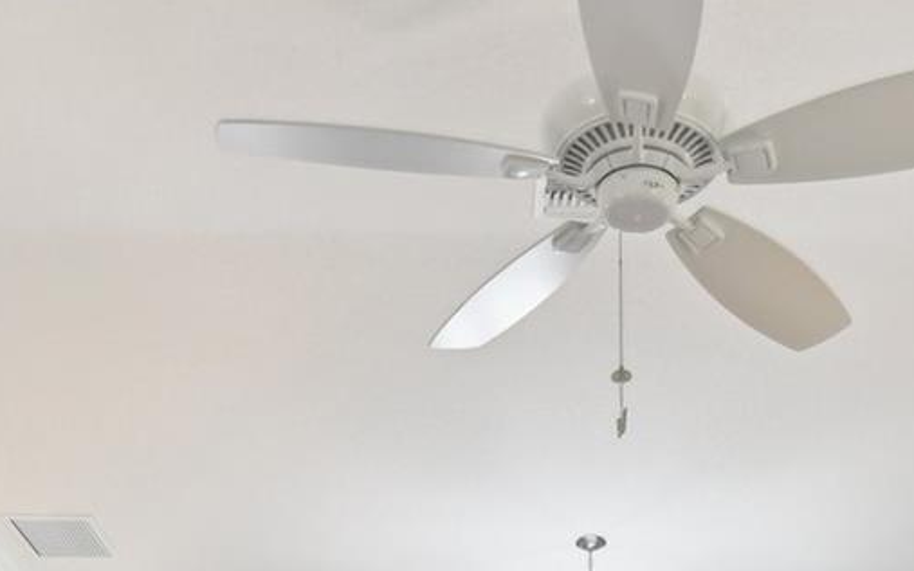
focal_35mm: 45
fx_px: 1121
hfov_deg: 44.3
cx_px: 508
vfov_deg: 22.2
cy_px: 915
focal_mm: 14
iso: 400
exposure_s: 1/8
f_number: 8
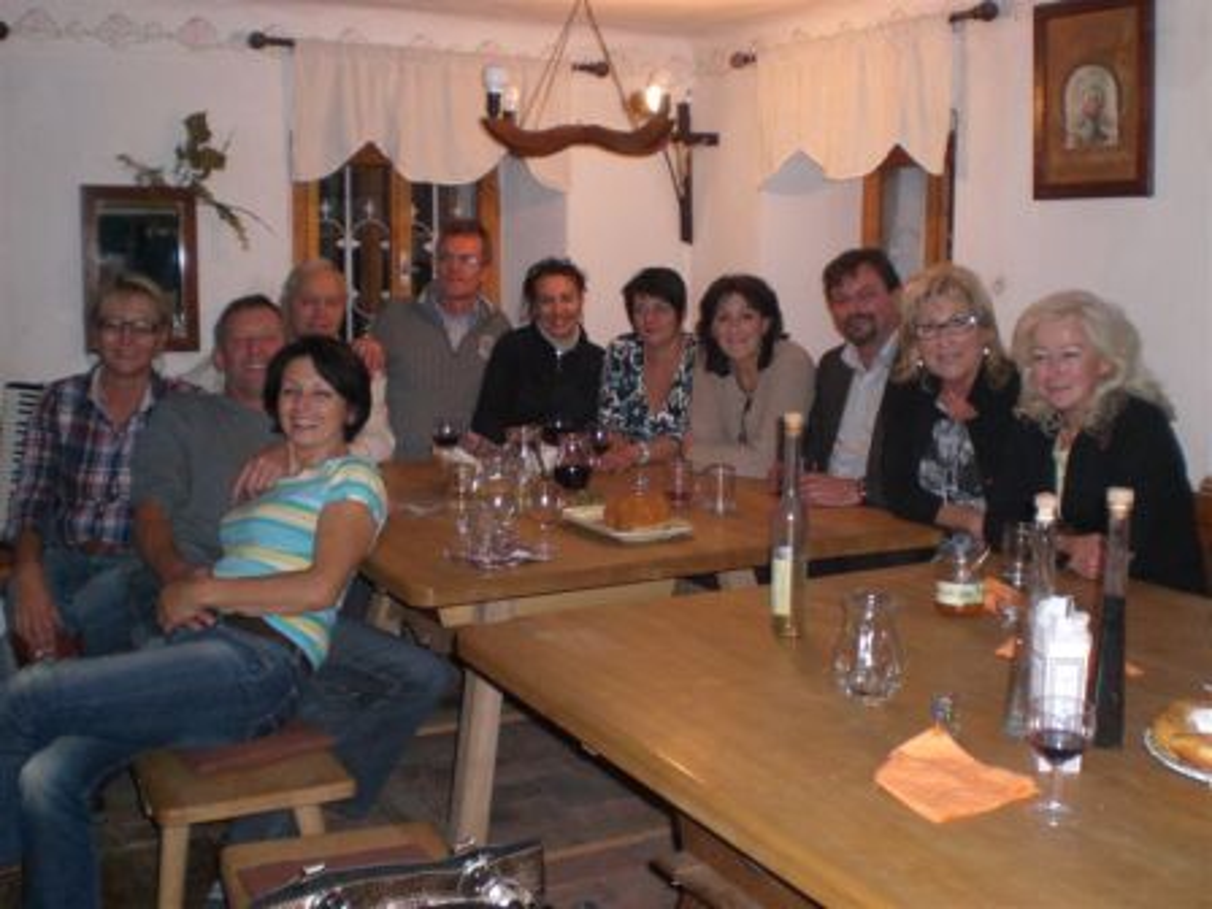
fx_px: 1330
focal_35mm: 38
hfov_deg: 49.0
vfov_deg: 37.7
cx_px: 606
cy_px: 454
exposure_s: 1/60
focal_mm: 6.3
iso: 200
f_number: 3.1
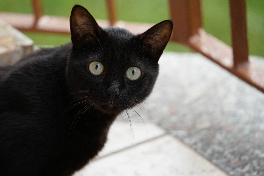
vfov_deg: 3.3
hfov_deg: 5.0
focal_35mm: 411
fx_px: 3014
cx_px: 133
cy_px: 87
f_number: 6.3
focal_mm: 400
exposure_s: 1/500
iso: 2000
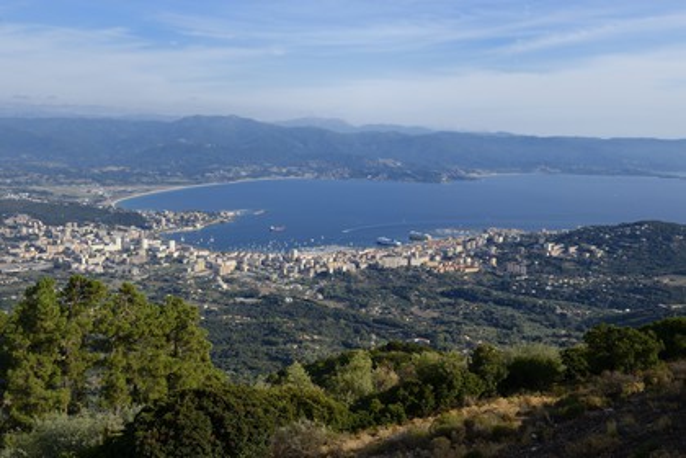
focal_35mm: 40
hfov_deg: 48.5
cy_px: 229
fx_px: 762
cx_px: 343
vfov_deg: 33.4
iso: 200
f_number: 11
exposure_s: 1/250
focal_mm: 40
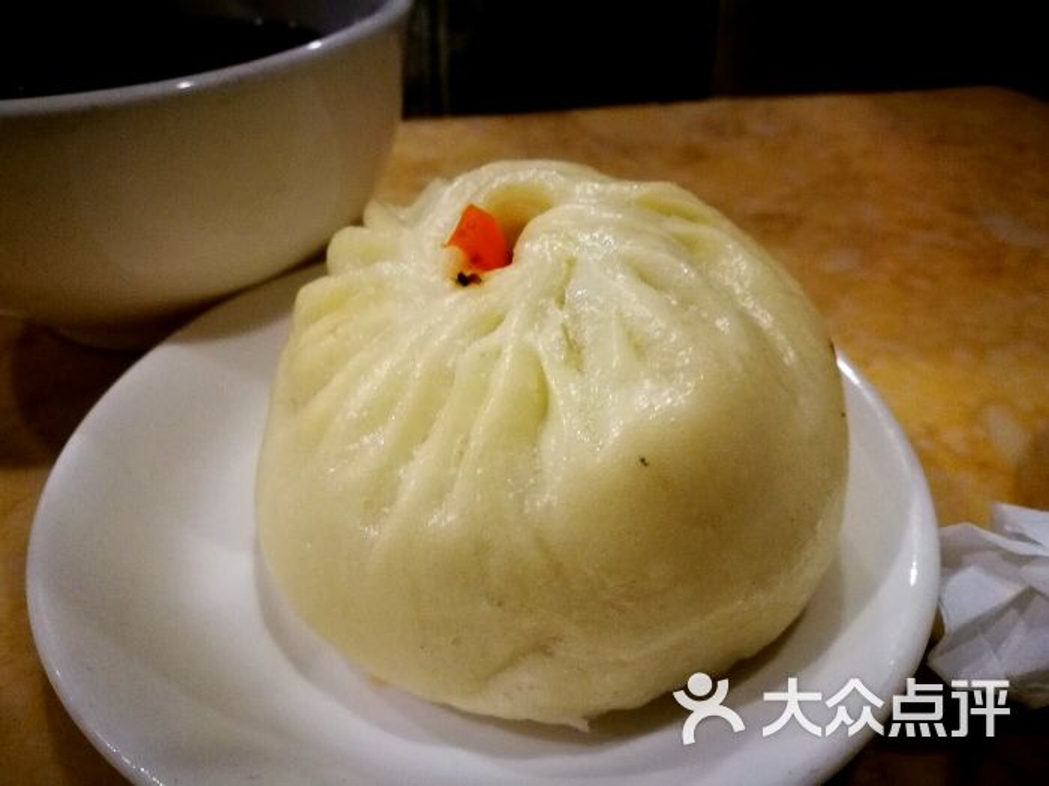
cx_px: 524
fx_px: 818
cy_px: 393
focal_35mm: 27
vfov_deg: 51.4
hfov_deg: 65.3
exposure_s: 1/20
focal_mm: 4.5
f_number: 2.2
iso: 640
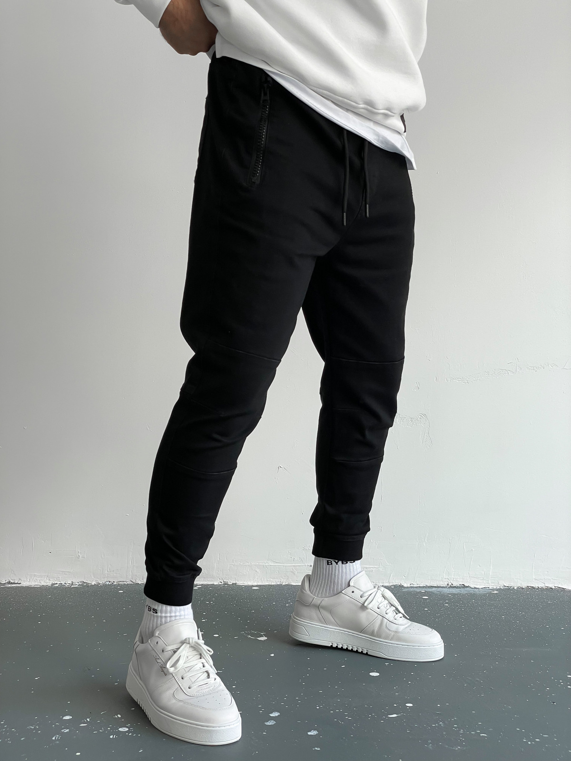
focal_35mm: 52
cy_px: 380
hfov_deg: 28.0
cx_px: 286
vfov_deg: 36.8
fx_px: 1144
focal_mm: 6
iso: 64
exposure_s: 1/120
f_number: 2
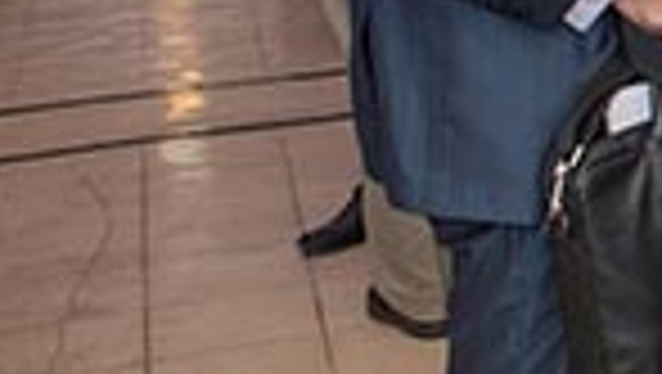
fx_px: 2179
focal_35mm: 124
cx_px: 1292
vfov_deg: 9.6
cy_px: -115
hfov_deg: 14.5
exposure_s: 1/60
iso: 1250
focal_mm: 30
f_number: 8
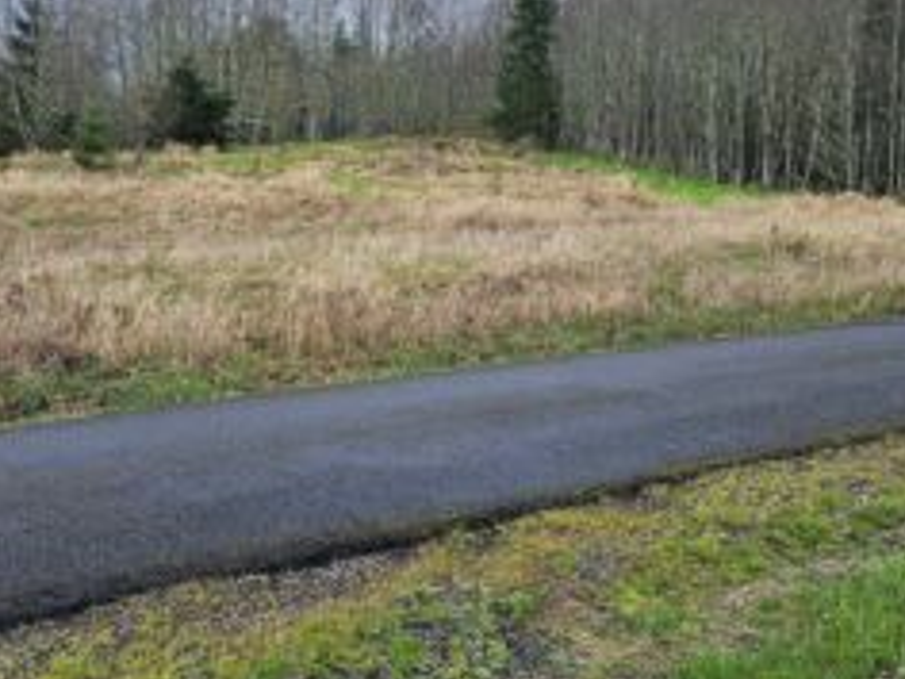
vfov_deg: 36.6
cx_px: 360
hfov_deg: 47.6
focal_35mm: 39
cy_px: 253
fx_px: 1020
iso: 12
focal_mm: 6.3
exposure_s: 1/120
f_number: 1.7
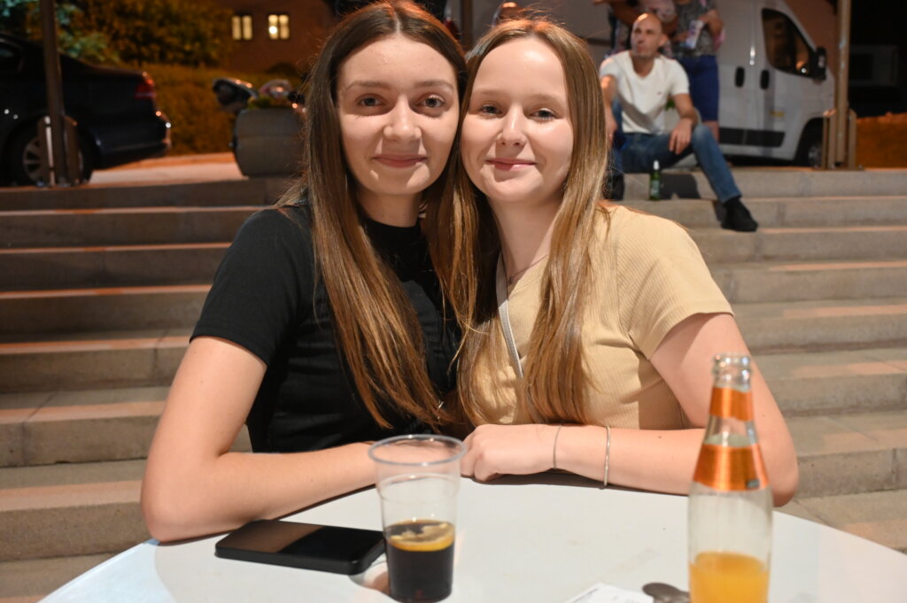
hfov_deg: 54.5
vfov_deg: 37.8
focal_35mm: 35
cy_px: 302
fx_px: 881
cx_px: 454
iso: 6400
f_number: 5
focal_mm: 35
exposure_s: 1/40
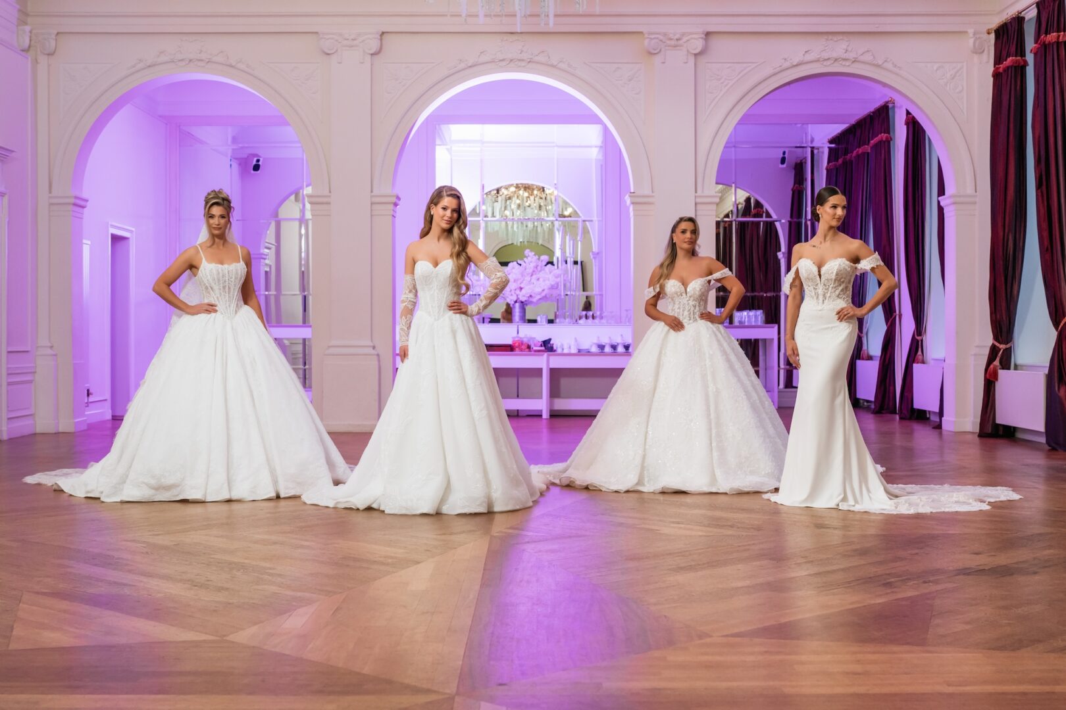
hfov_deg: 38.2
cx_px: 533
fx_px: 1540
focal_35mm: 52
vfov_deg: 26.0
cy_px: 355
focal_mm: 35
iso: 1000
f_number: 3.5
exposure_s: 1/200
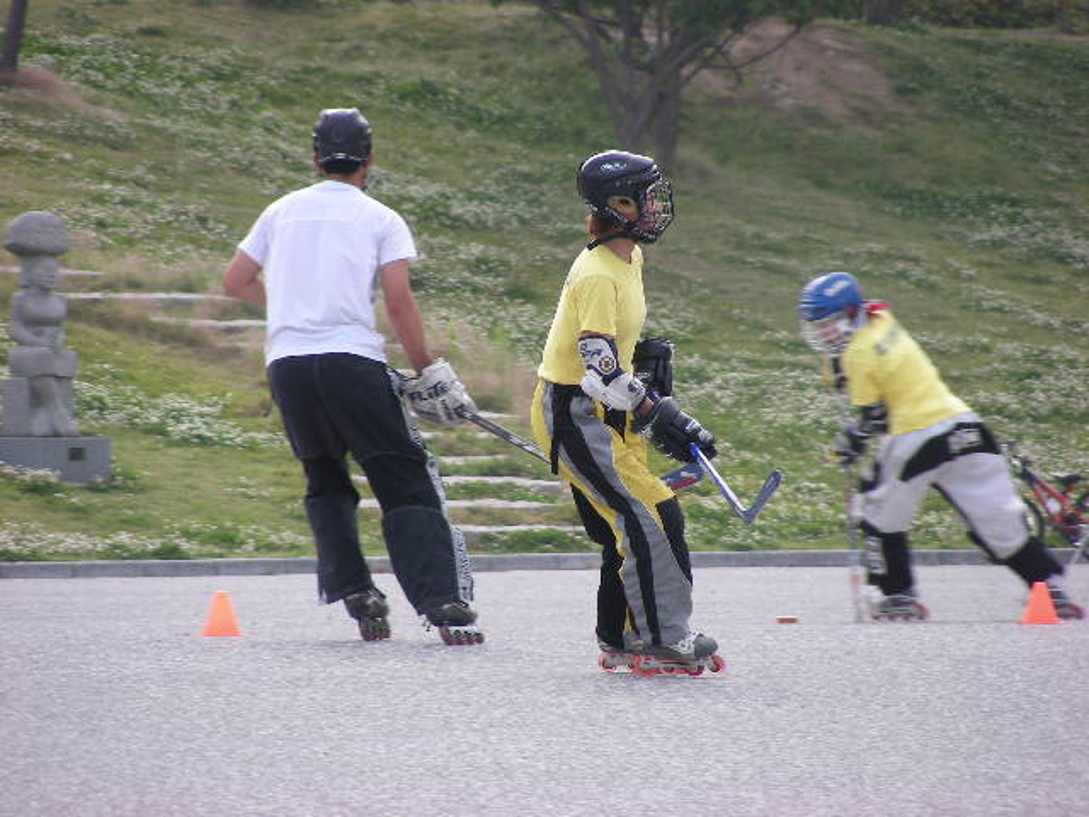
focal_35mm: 380
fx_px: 11955
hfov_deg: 5.2
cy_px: 408
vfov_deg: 3.9
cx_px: 544
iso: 50
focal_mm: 63.3
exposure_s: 1/186
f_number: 3.5
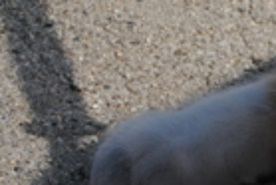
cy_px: 59
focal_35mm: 575
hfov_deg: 3.5
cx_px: 826
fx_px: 4413
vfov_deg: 2.4
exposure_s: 1/800
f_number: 5.6
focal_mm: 52
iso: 100
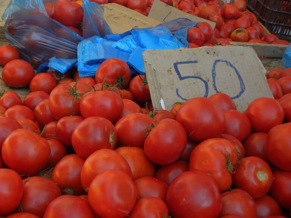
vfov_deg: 28.0
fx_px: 437
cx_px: 146
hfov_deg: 36.8
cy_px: 109
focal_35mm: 52
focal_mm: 9.2
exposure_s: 1/132
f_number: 3.5
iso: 64
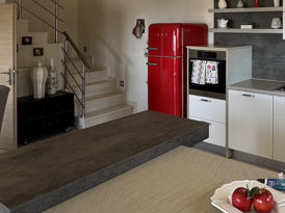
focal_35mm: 36
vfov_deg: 37.5
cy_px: 29
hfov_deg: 46.9
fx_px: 296
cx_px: 250
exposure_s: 1/99
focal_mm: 2.22
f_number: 2.2
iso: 64
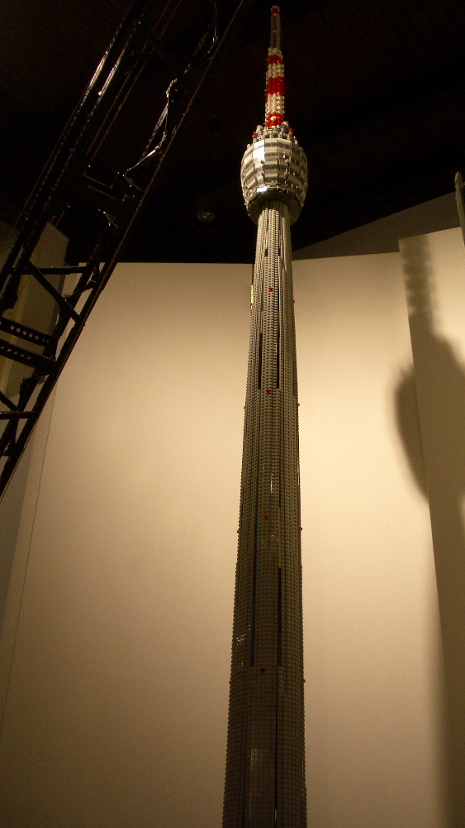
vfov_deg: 51.6
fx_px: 855
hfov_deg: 30.4
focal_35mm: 39
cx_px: 259
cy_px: 423
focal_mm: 5.8
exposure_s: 1/60
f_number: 2.6
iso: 100
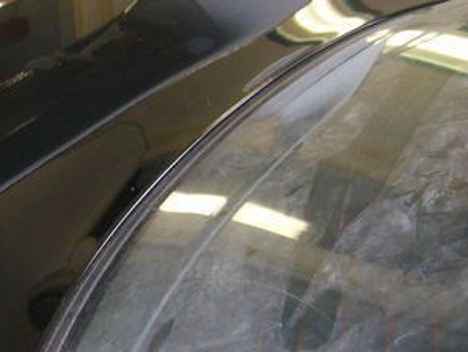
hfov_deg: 25.3
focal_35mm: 73
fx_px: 988
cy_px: 134
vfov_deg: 20.2
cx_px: -9
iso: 51
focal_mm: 5.7
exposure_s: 1/60.1
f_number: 2.9
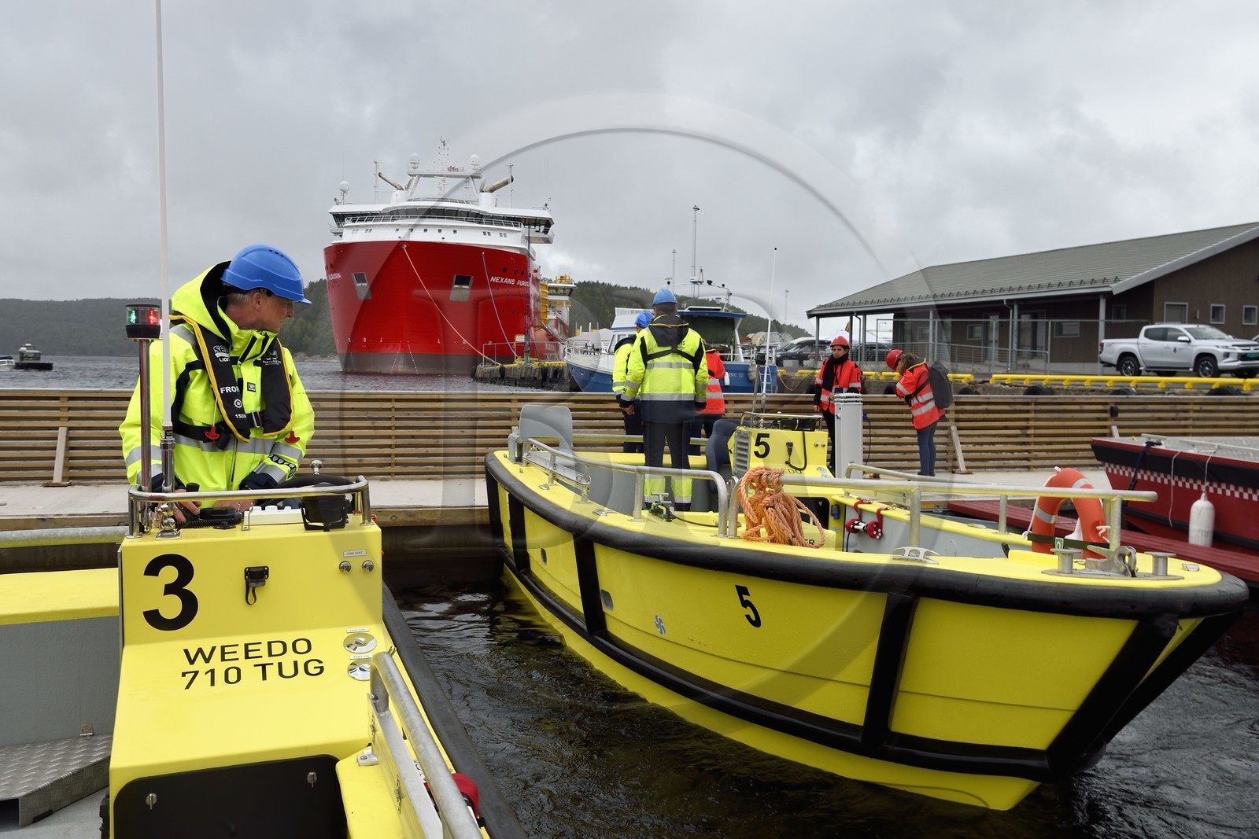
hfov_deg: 58.7
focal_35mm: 32
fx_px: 1119
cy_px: 420
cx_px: 630
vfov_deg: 41.1
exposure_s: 1/640
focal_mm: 32
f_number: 6.3
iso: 400
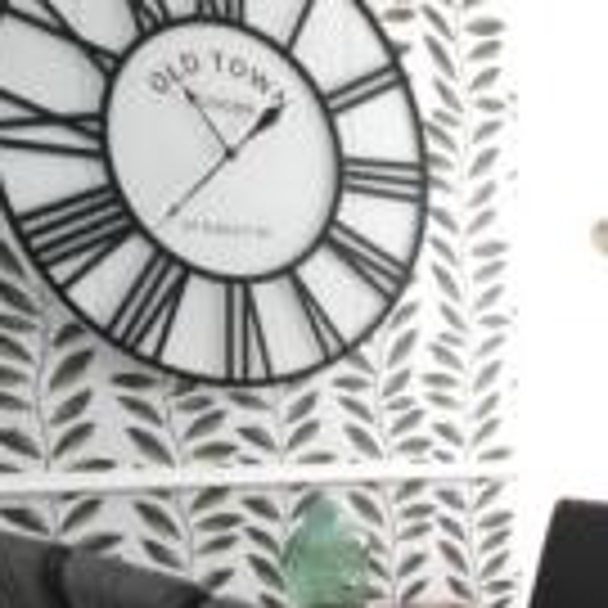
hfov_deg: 25.0
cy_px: 660
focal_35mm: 62
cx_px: 732
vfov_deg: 25.8
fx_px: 1232
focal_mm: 10
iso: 3200
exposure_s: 1/40
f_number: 4
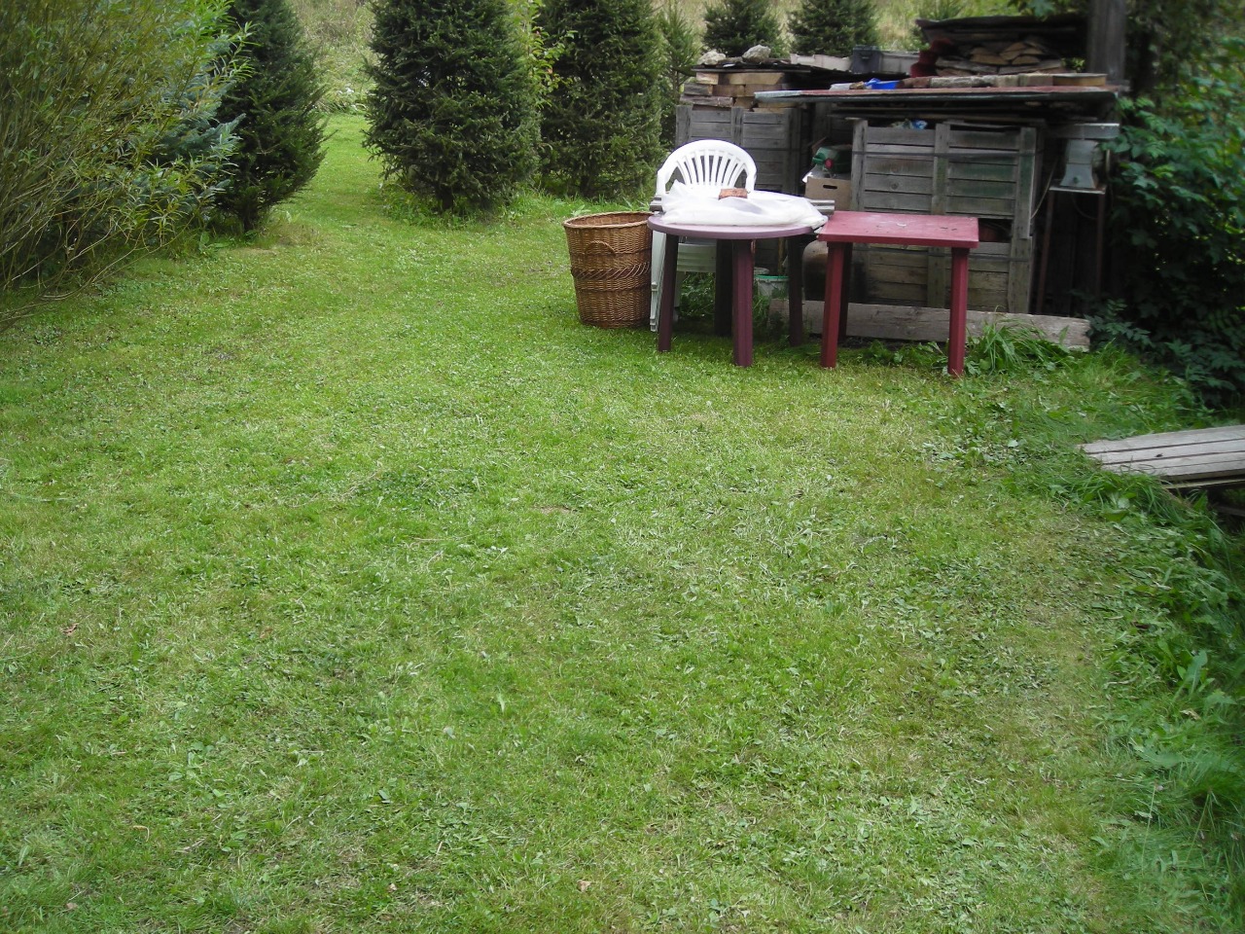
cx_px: 622
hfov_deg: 49.0
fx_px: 1367
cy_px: 467
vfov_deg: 37.7
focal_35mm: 38
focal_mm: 6.3
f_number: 3.2
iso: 50
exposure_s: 1/166
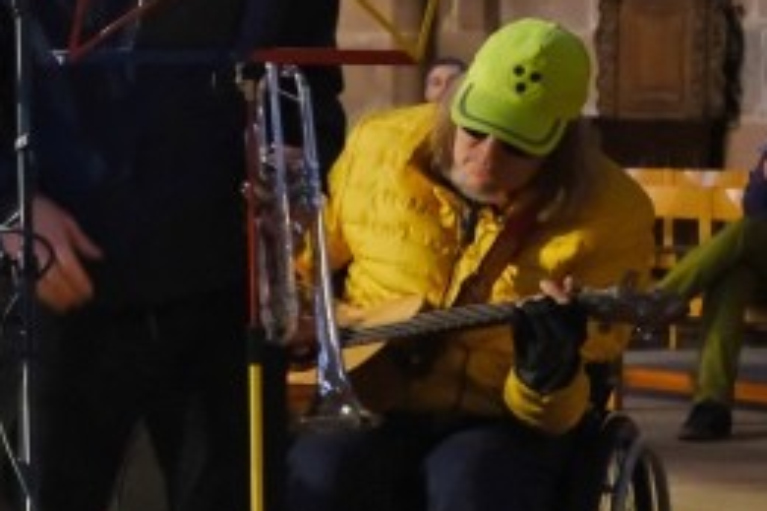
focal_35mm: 134
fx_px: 2853
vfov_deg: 10.2
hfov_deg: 13.8
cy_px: 238
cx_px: -572
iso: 3200
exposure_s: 1/80
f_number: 4
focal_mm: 22.6
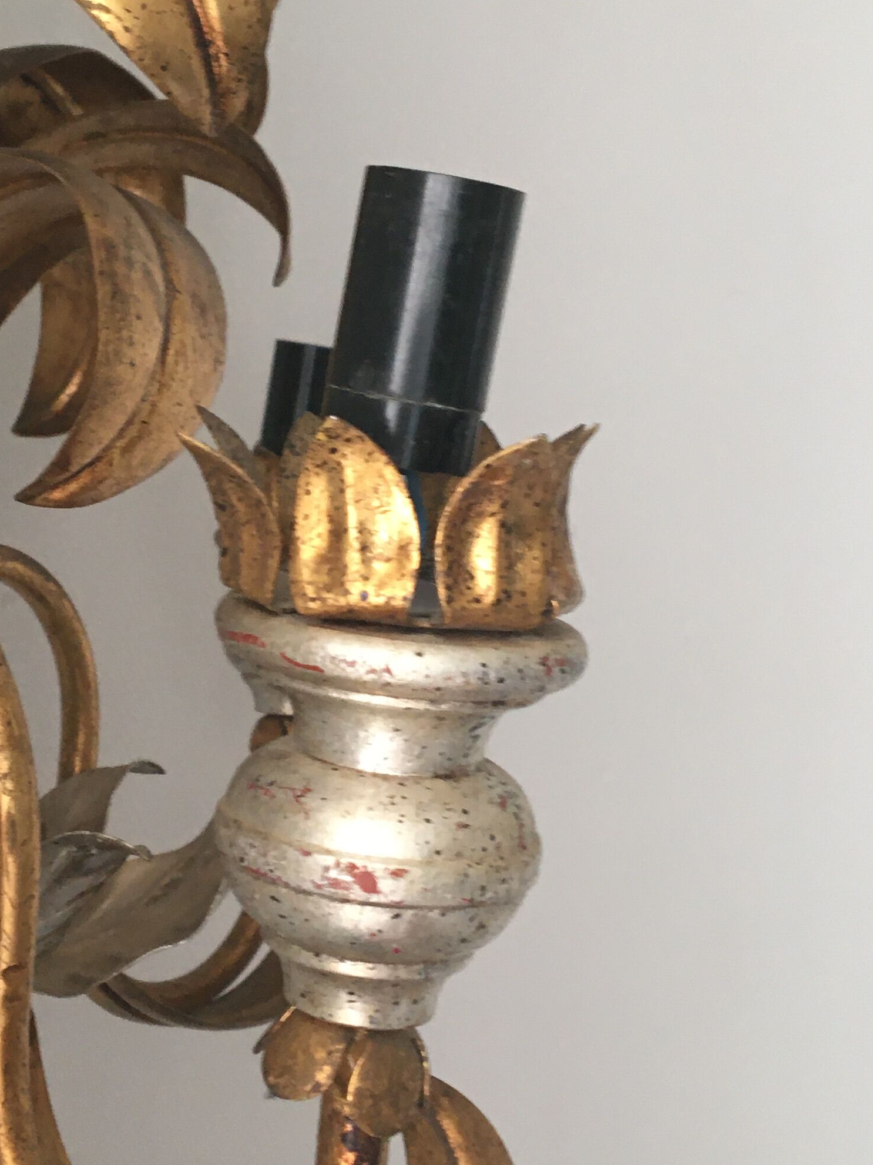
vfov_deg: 32.7
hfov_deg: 24.7
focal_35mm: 59
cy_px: 551
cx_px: 289
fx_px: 1984
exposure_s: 1/33
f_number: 2.2
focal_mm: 4.15
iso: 100
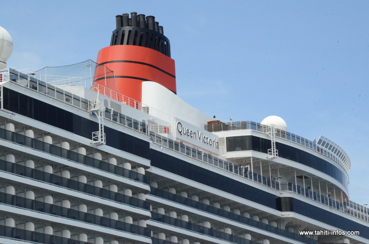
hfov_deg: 17.1
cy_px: 122
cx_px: 184
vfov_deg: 11.4
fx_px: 1228
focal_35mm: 120
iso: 3200
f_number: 29
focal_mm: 80
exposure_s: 1/1000
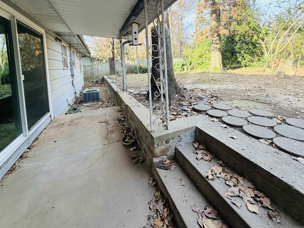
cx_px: 152
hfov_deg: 102.1
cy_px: 114
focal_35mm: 14
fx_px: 123
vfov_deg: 85.7
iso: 64
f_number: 2.2
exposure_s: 1/121
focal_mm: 2.22
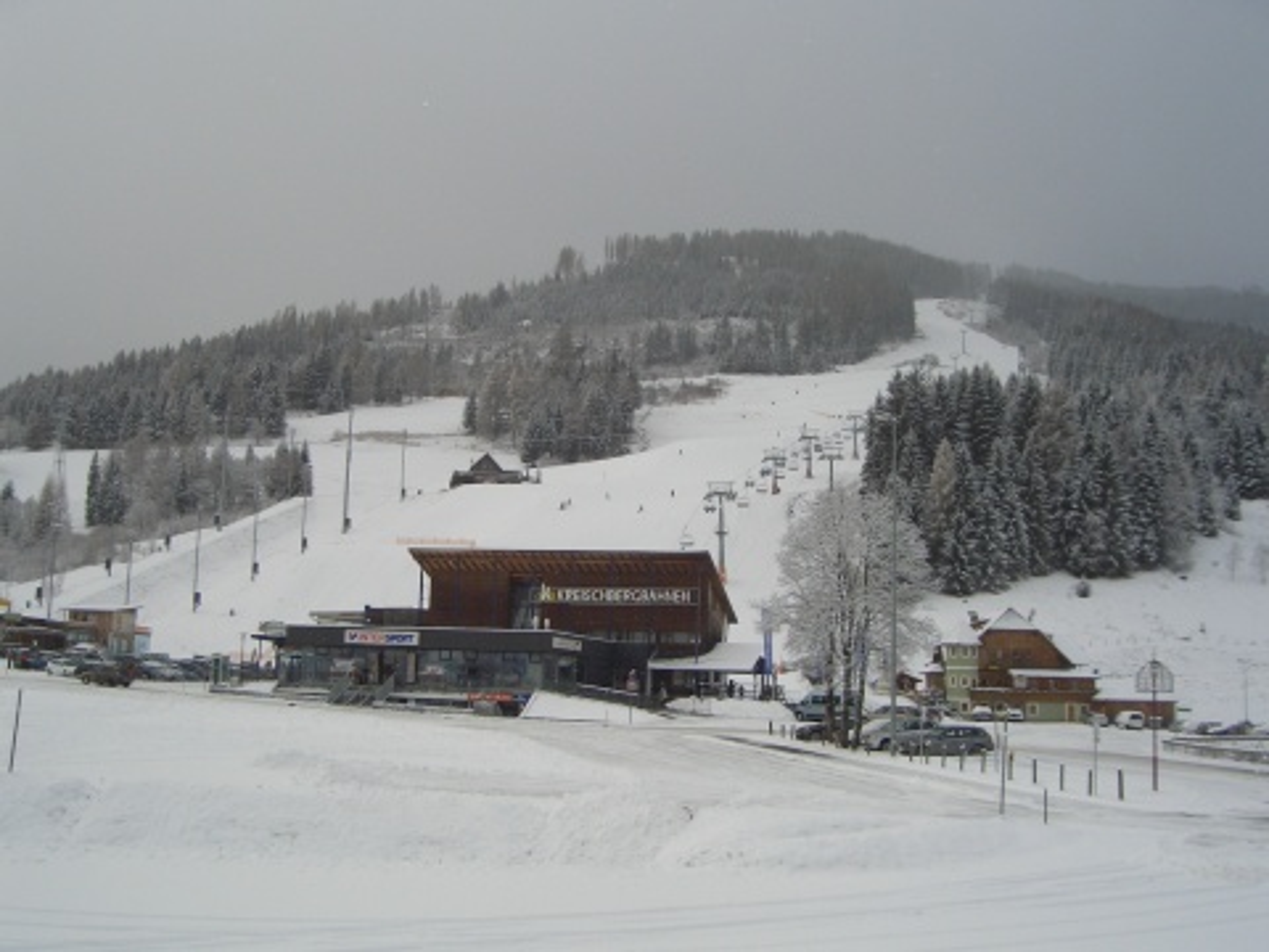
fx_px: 1430
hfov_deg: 47.9
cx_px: 634
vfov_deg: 36.8
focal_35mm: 39
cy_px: 476
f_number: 4.8
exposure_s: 1/640
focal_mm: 8
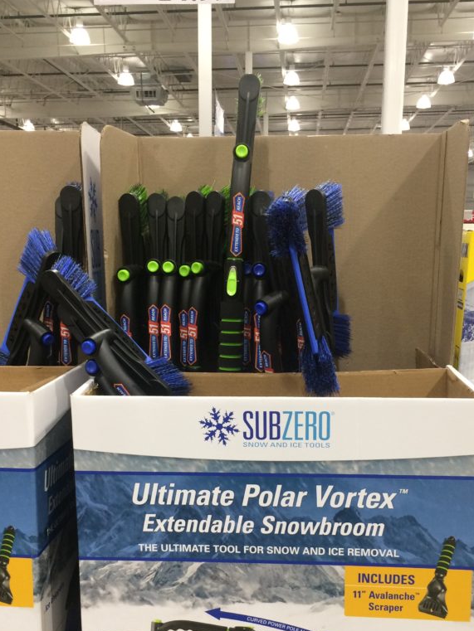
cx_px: 249
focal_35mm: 39
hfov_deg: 36.8
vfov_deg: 47.5
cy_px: 390
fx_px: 712
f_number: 2.2
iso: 80
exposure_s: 1/33
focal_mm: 4.15
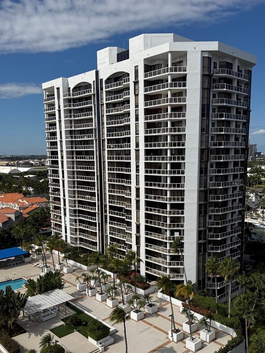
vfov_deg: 56.5
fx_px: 327
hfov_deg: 44.1
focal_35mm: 32
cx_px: 150
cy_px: 206
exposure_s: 1/10309
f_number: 1.78
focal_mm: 6.76
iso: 80
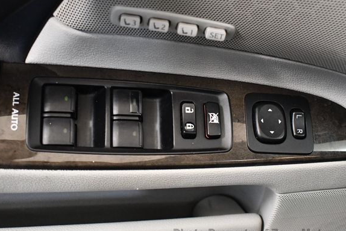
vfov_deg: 23.4
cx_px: 166
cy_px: 117
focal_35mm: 58
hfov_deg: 34.4
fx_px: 558
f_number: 4
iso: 3600
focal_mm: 26
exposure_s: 1/60
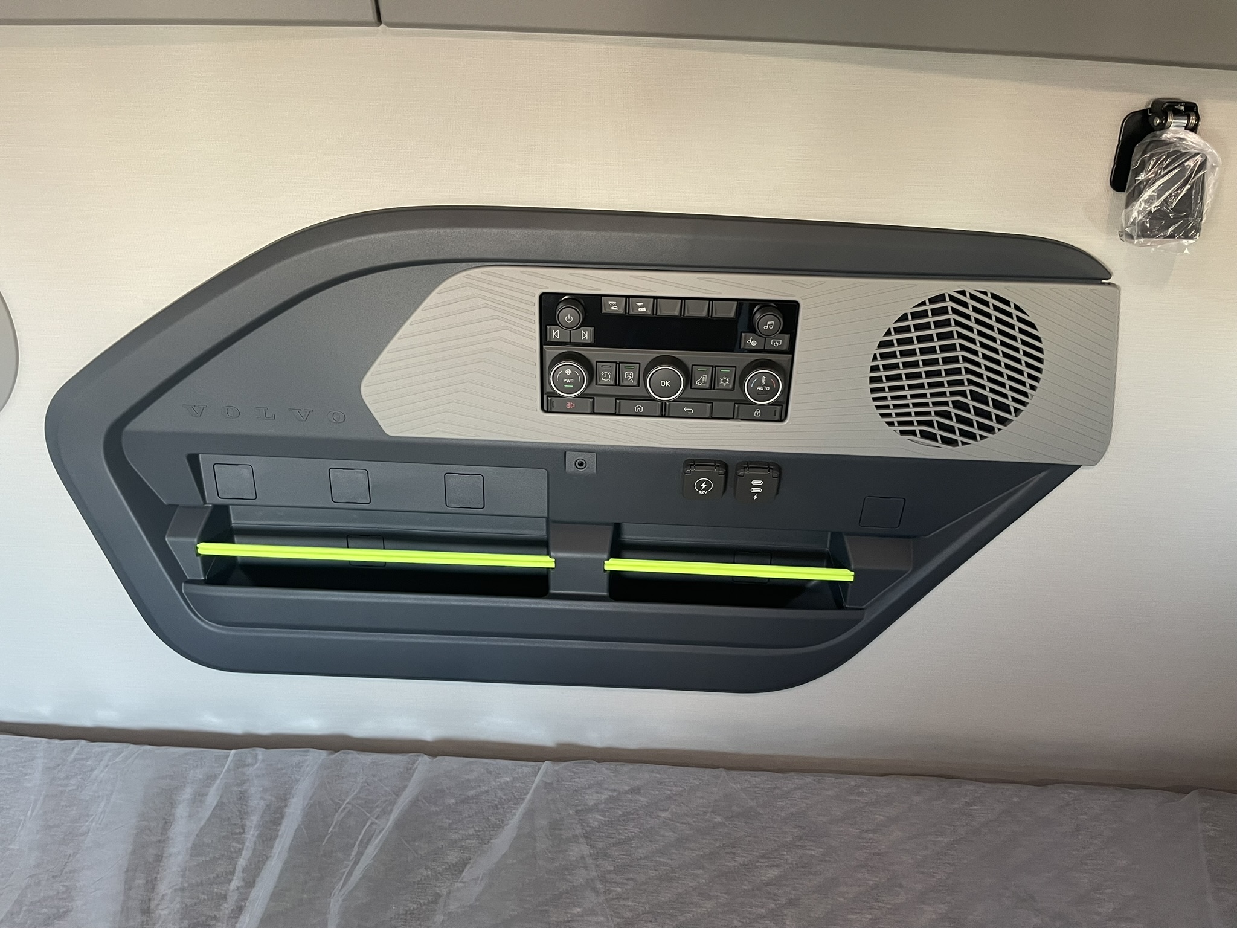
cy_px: 464
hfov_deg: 67.3
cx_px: 618
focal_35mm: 26
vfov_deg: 53.1
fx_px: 929
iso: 250
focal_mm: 4.2
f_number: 1.6
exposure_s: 1/60
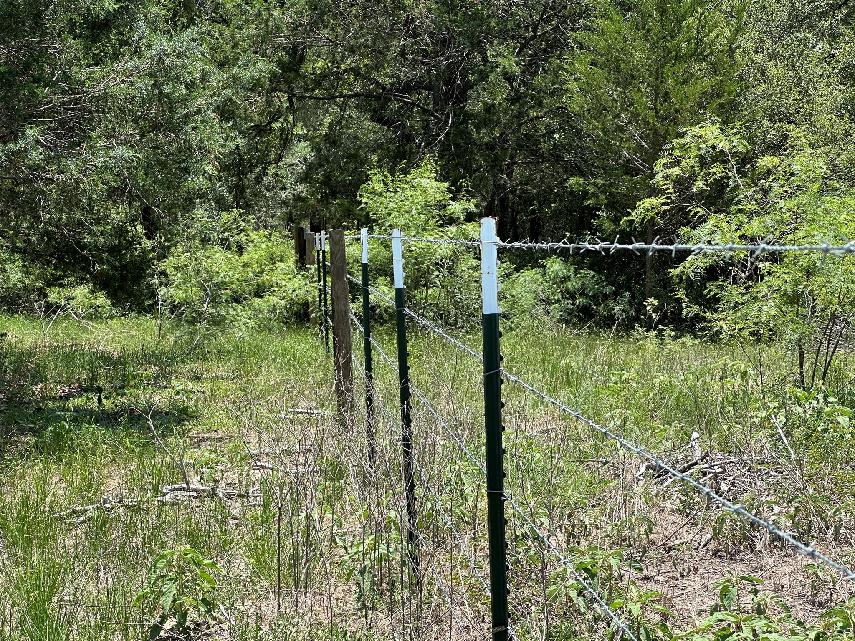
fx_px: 1902
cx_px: 428
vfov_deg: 19.1
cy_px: 320
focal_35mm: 77
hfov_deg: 25.3
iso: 25
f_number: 2.8
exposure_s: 1/274
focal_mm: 9
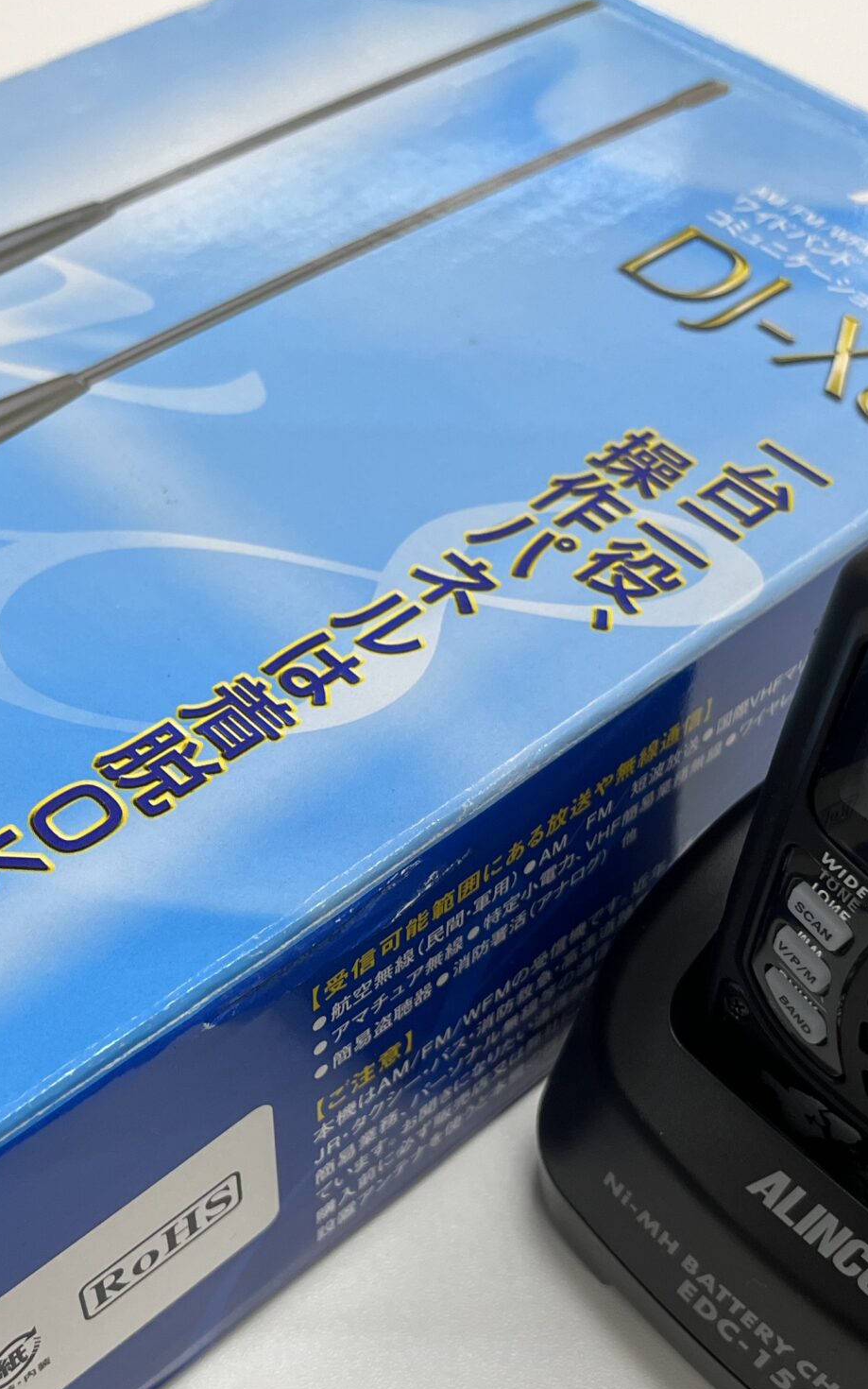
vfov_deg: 41.7
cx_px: 402
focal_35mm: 48
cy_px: 803
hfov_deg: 26.9
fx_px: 1816
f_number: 1.6
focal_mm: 5.1
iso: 125
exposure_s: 1/100
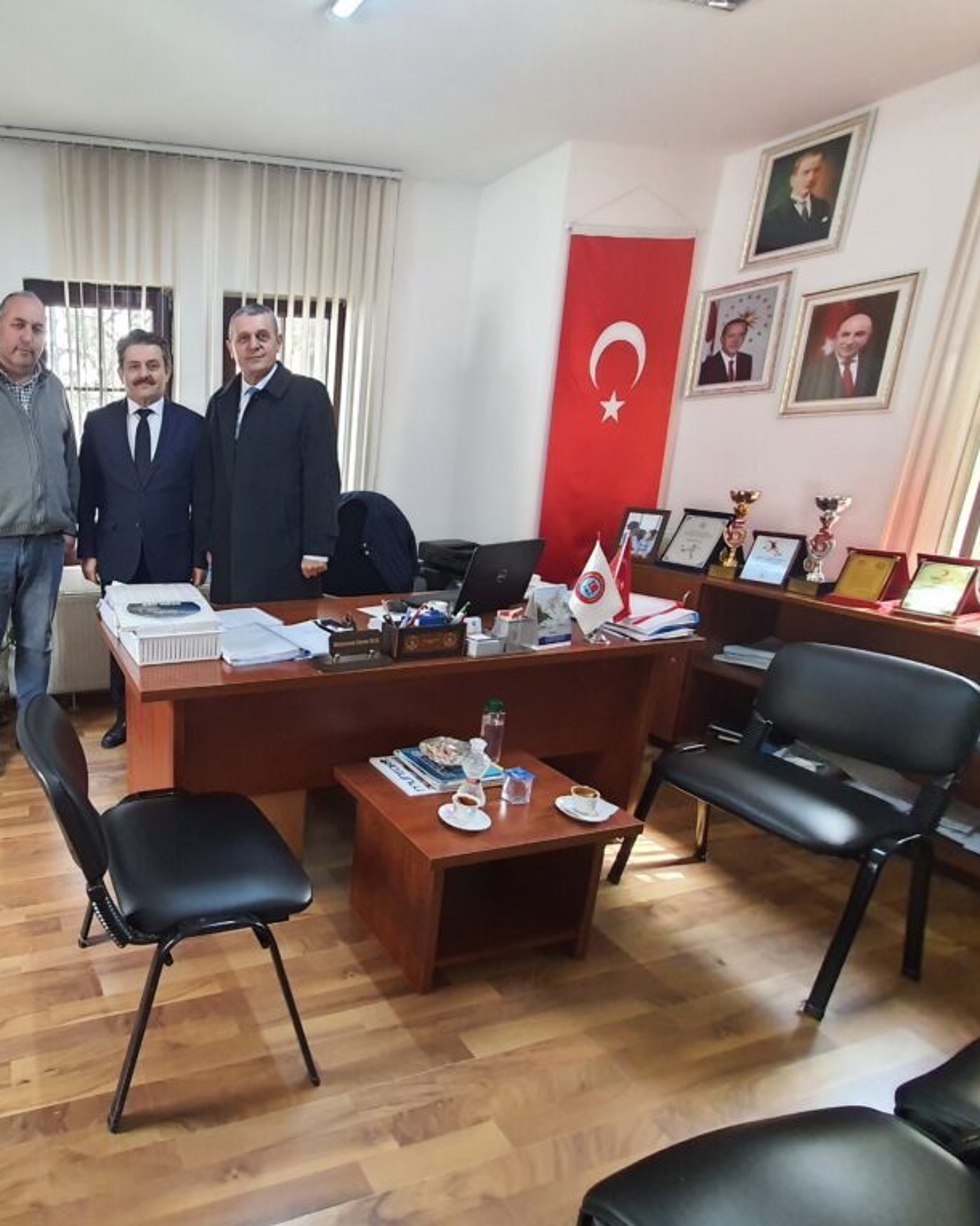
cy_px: 613
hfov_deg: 68.3
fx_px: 616
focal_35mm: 17
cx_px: 173
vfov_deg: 89.6
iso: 320
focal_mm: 1.74
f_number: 2.2
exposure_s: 1/50
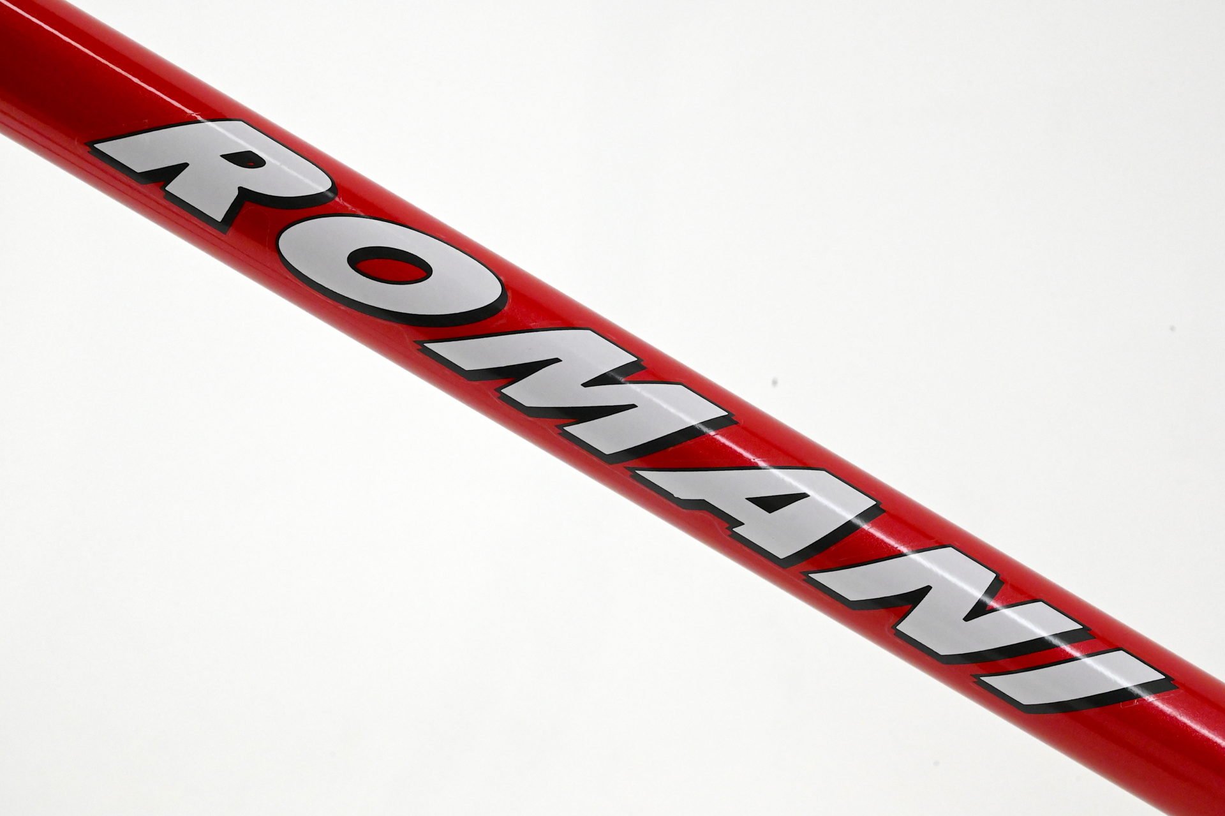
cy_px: 408
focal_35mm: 70
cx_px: 612
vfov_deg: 19.4
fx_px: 2381
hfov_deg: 28.9
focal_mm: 70
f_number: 14
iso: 9000
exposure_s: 1/500
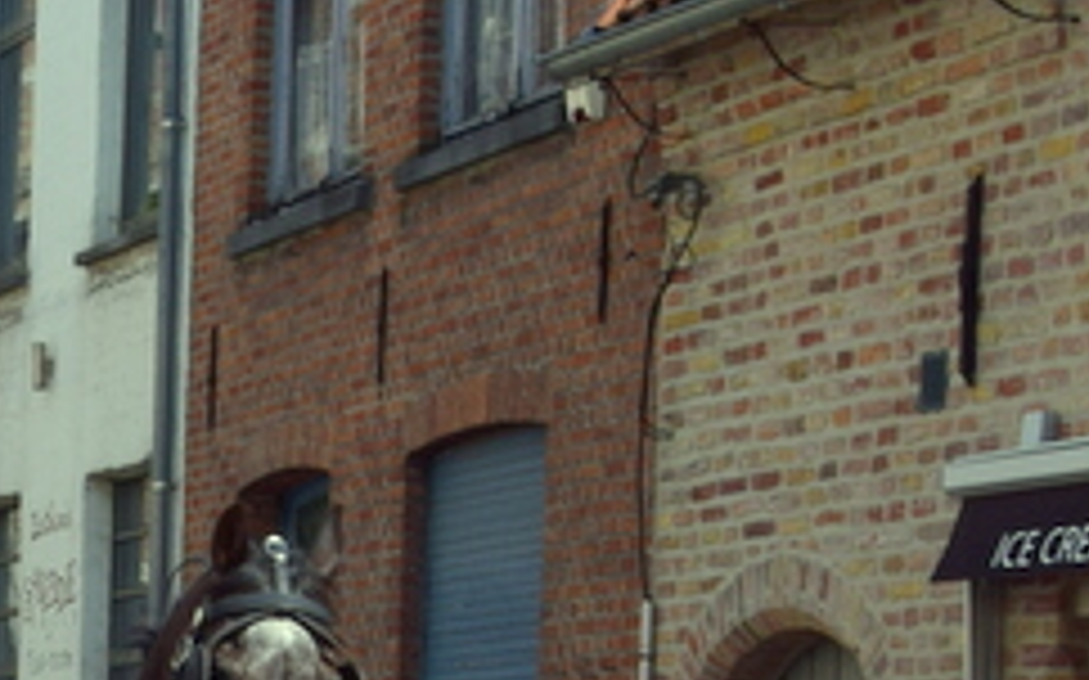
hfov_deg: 22.8
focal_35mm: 91
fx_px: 2700
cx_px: 670
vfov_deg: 14.3
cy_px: 507
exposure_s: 1/125
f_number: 9
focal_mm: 18
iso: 125
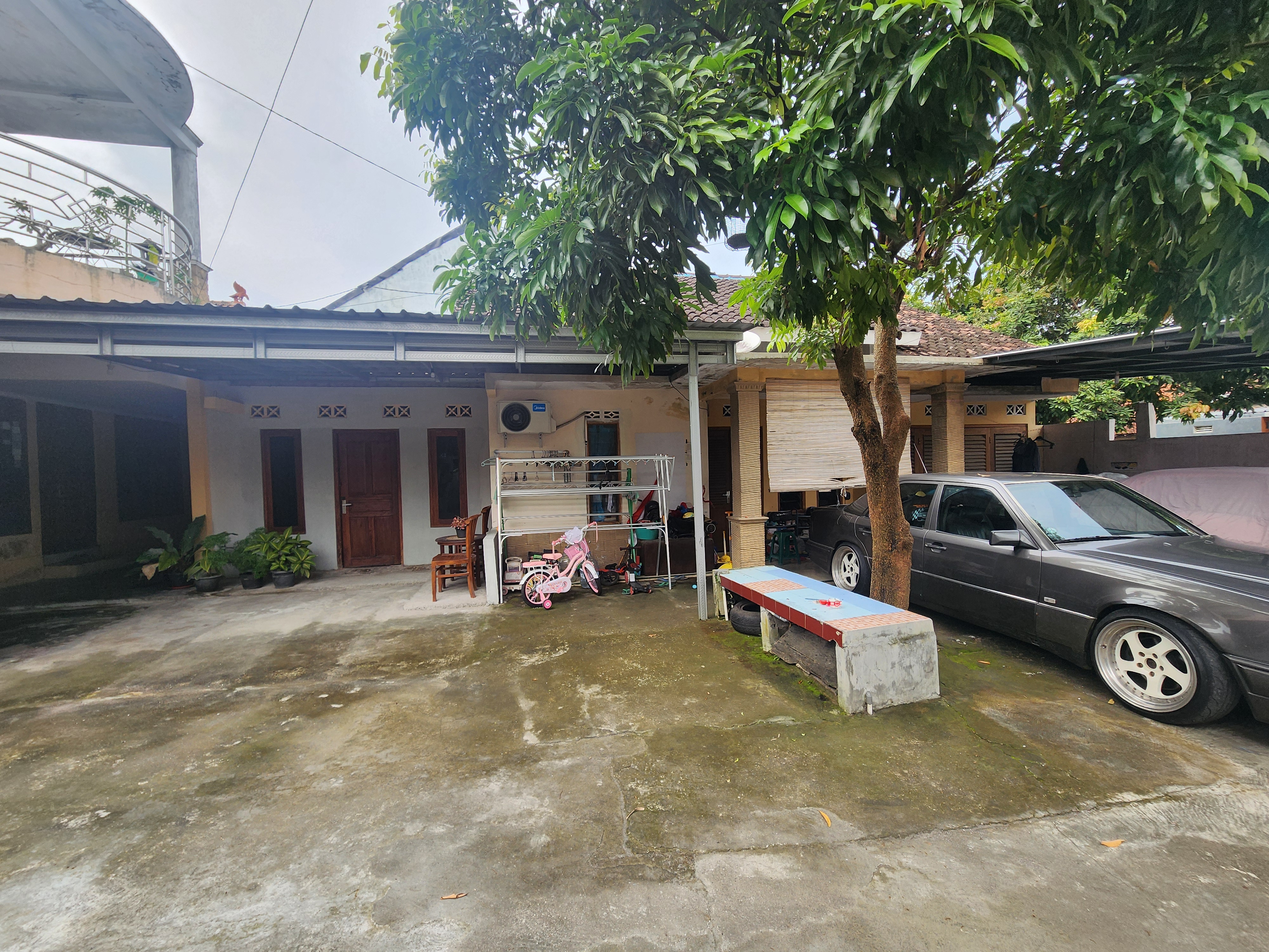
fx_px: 477
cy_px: 476
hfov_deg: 106.2
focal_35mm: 13
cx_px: 634
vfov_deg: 89.9
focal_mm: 2.2
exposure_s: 1/208
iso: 50
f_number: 2.2
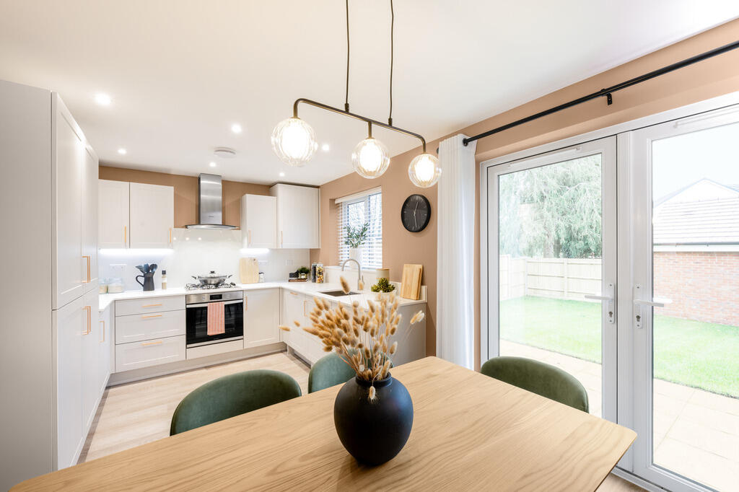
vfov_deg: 81.2
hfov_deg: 104.3
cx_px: 370
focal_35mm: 14
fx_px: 287
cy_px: 246
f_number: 11
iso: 400
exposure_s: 1/15
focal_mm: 14
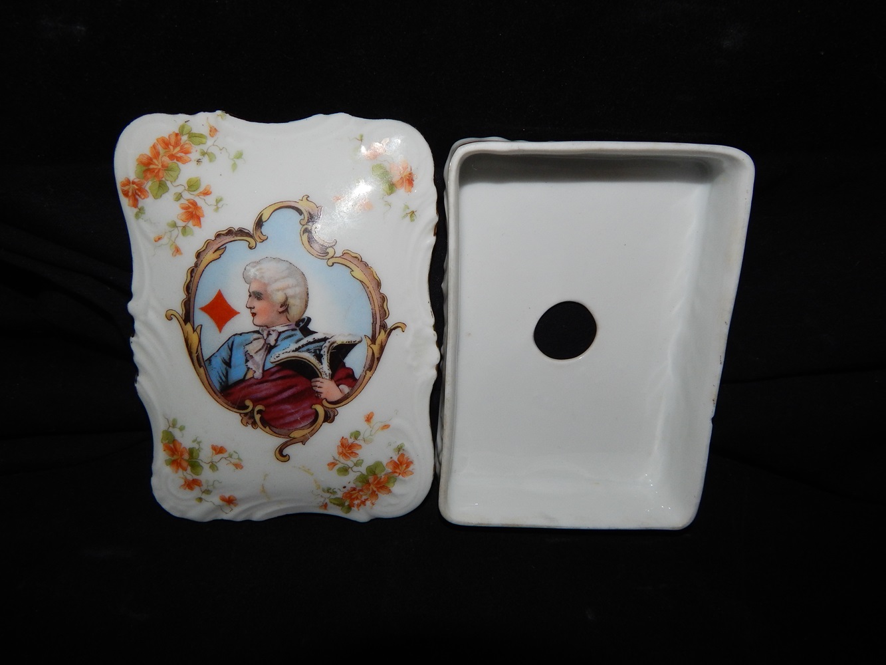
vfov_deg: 58.9
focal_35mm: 23
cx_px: 443
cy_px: 332
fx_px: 589
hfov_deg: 73.9
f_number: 6
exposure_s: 1/30
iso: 200
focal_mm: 4
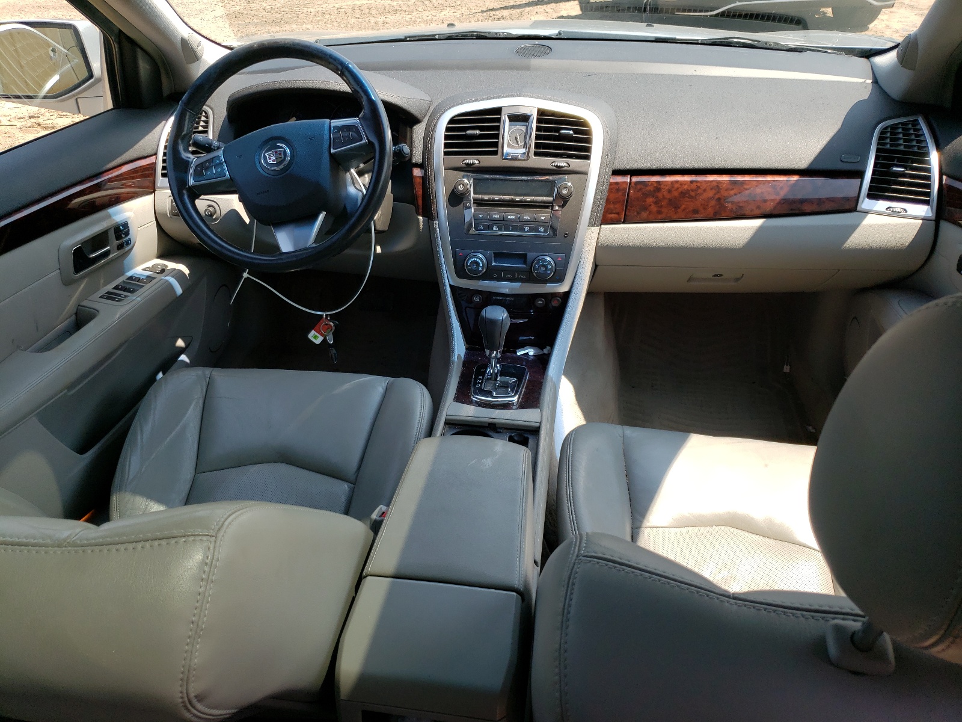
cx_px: 481
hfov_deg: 67.3
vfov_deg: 53.1
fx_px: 723
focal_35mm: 26
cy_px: 361
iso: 50
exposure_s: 1/625
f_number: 1.5
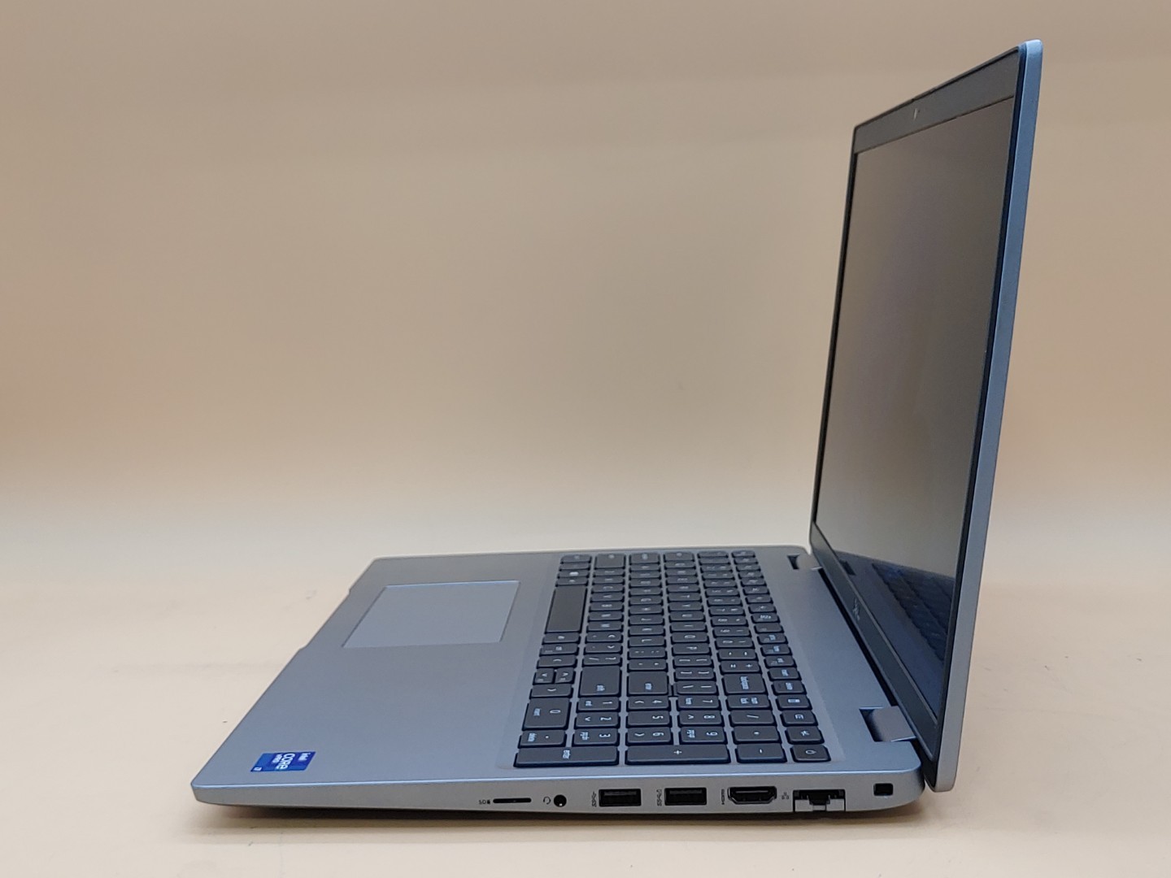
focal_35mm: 44
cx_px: 586
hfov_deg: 42.9
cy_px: 439
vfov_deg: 32.9
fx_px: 1488
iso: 50
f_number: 1.8
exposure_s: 1/79
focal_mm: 4.36
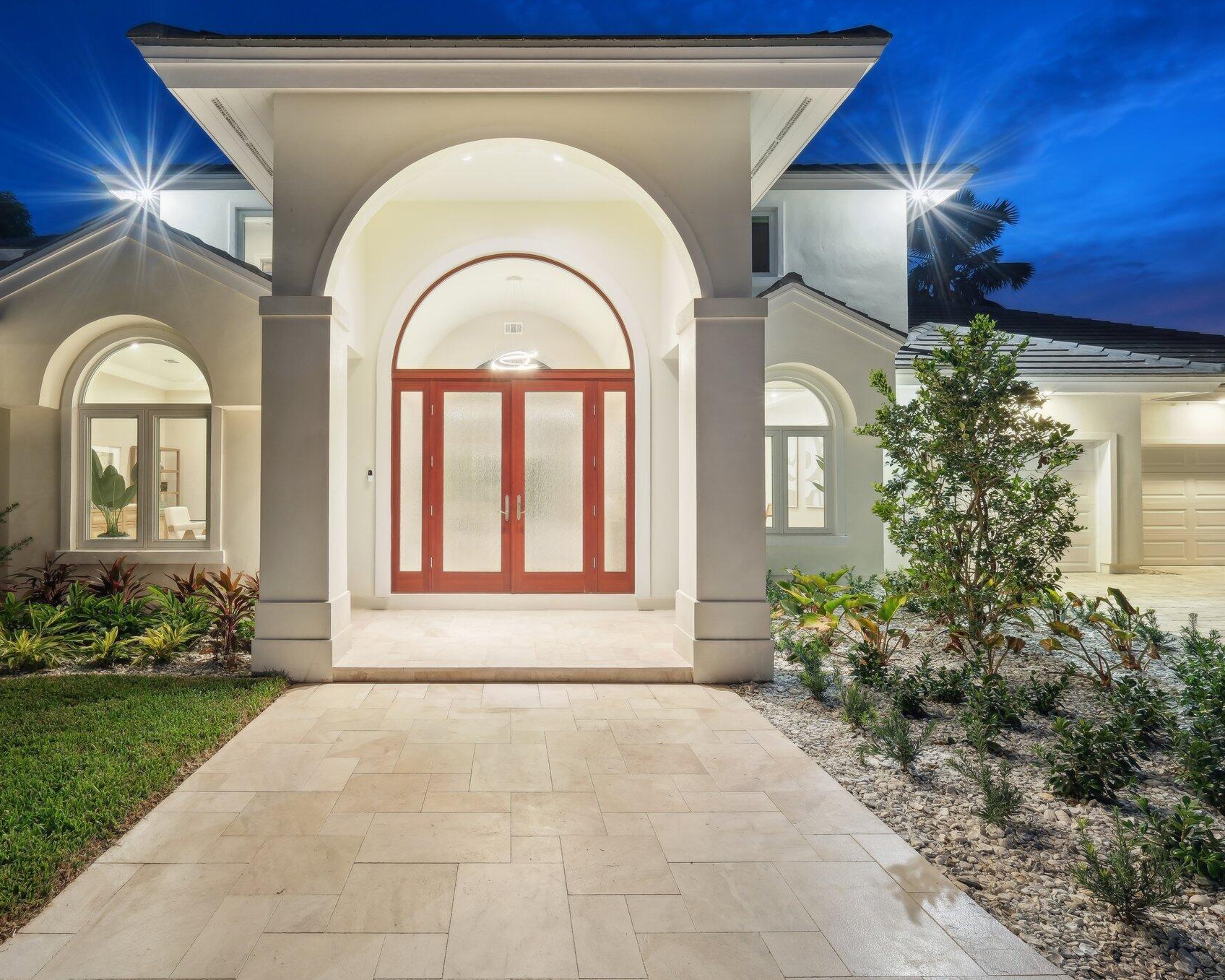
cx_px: 516
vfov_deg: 77.0
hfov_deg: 88.9
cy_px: 492
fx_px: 616
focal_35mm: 17
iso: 400
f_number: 10
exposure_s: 1/1.11
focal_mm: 10
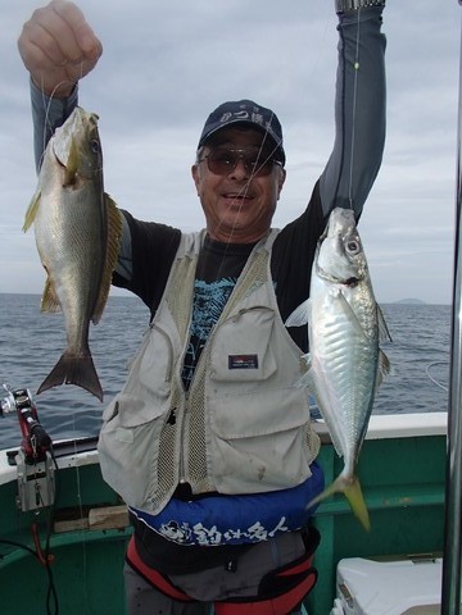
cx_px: 231
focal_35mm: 28
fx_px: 498
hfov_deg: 49.7
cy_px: 308
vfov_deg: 63.4
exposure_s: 1/125
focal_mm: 5
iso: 100
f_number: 11
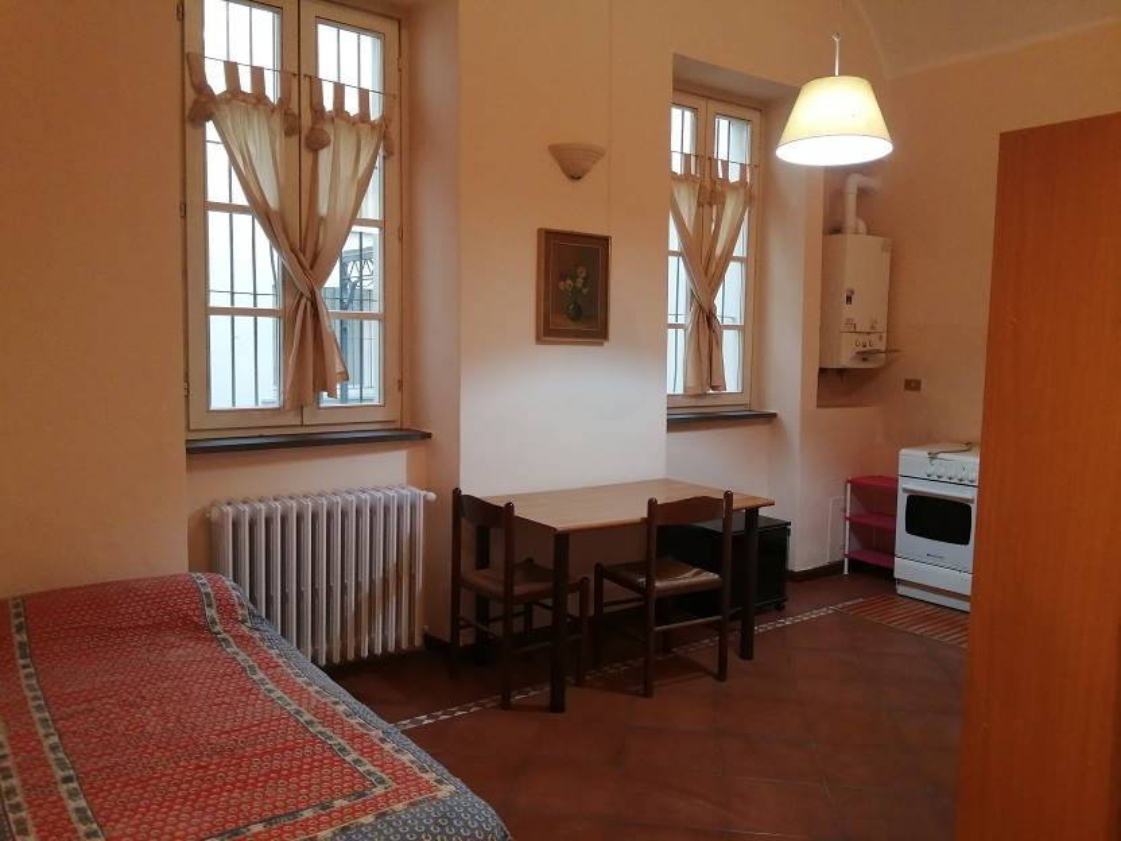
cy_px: 420
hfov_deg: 67.3
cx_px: 560
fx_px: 842
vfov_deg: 53.1
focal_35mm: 26
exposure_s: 1/33.3
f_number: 1.8
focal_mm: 3.64
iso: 200
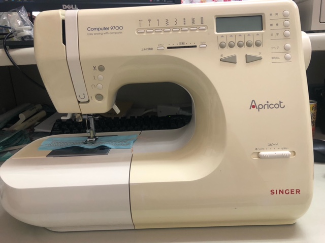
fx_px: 263
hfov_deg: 63.4
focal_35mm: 28
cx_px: 162
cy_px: 122
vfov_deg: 49.7
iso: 40
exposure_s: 1/33
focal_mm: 4
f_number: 1.8
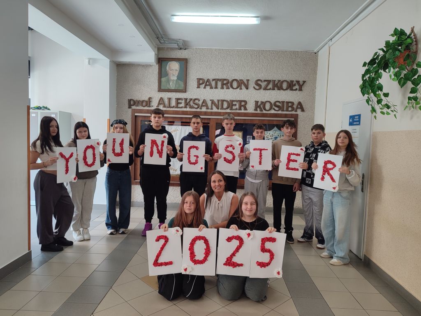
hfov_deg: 71.6
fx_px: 292
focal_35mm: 24
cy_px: 158
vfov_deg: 56.8
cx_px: 210
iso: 106
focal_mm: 5.89
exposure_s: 1/33
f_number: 1.89
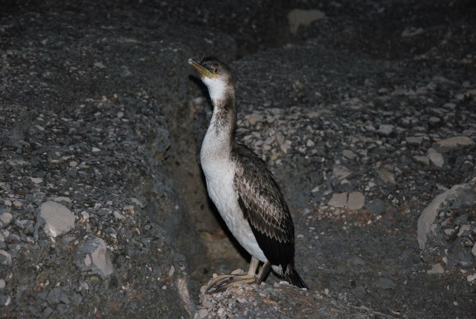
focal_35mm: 120
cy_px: 160
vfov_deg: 11.5
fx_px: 1589
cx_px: 238
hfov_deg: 17.0
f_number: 5.6
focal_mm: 80
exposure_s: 1/60
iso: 200
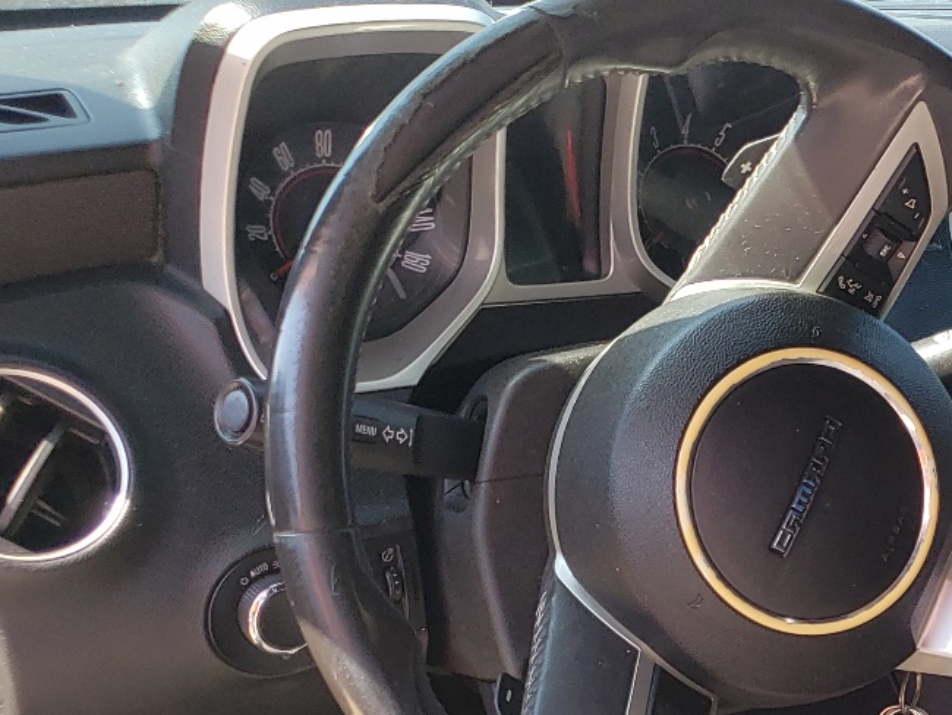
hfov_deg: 27.9
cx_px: 1014
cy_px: 671
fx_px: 1761
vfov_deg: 22.3
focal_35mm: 64
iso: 50
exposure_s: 1/270
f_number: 1.5
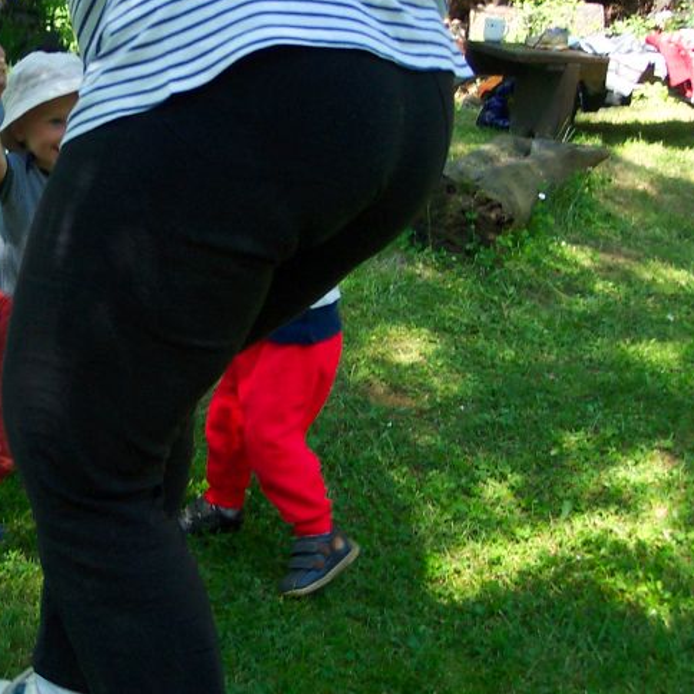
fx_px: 1361
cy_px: 321
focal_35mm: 60
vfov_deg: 28.6
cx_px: 75
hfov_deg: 27.6
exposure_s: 1/250
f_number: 2.8
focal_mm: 8
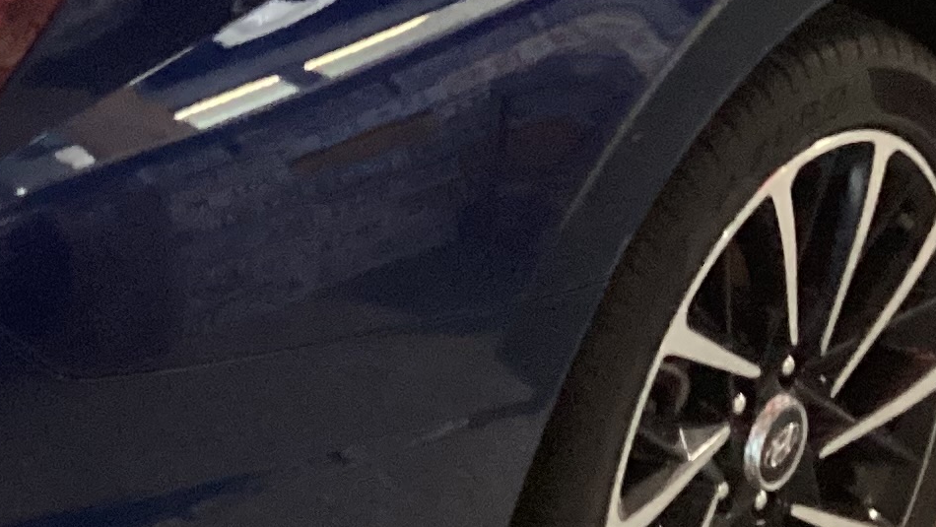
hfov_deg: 18.1
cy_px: -163
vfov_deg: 10.2
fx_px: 2880
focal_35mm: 116
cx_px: 64
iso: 500
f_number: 2.4
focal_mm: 3.3
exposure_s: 1/30
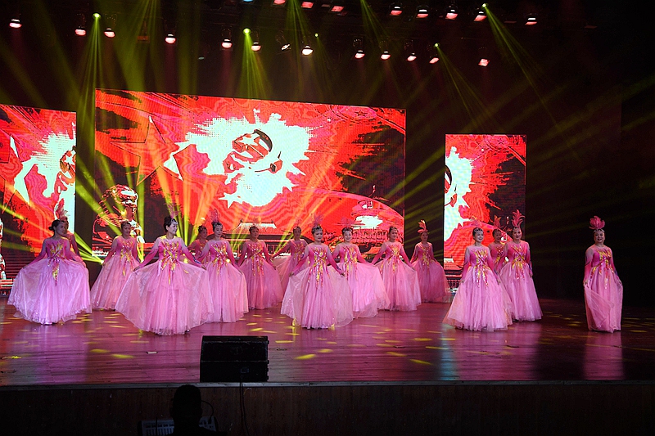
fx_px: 946
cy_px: 218
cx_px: 328
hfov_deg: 38.2
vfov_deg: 26.0
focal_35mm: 52
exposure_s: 1/500
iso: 640
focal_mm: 52
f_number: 4.5
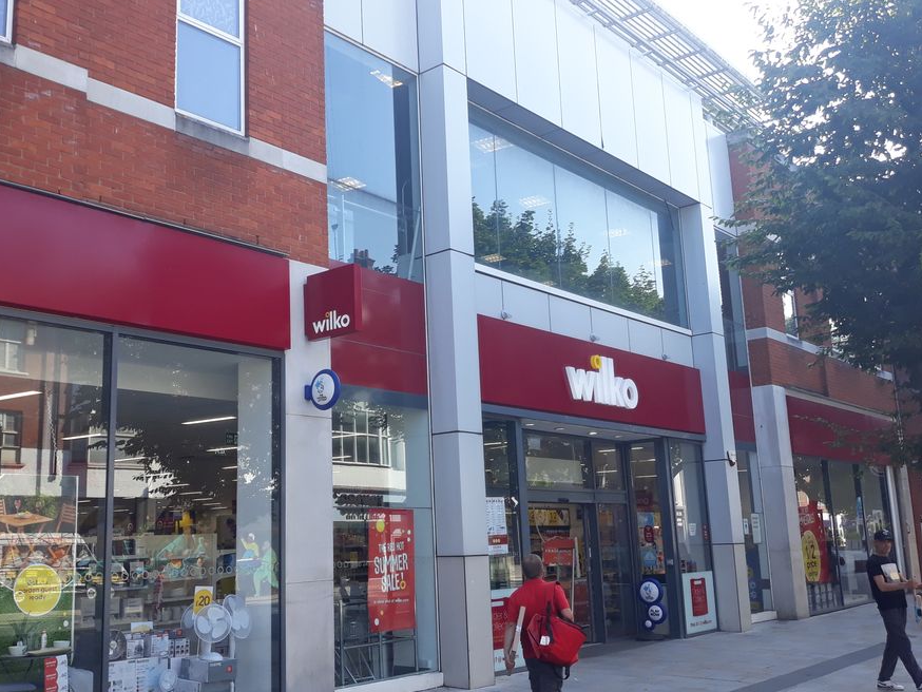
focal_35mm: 35
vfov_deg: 40.7
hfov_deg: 52.5
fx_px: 932
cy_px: 347
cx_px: 408
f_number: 1.7
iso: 40
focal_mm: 3.71
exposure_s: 1/271
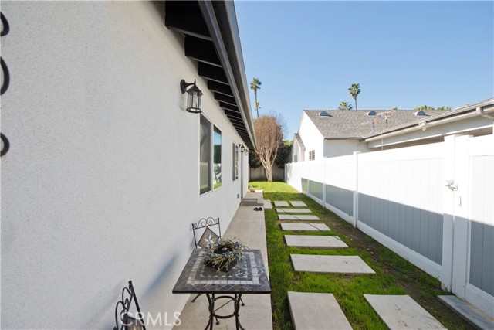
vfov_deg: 81.2
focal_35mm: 14
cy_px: 165
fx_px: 192
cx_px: 247
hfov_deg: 104.2
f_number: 5.6
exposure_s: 1/640
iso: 400
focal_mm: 14
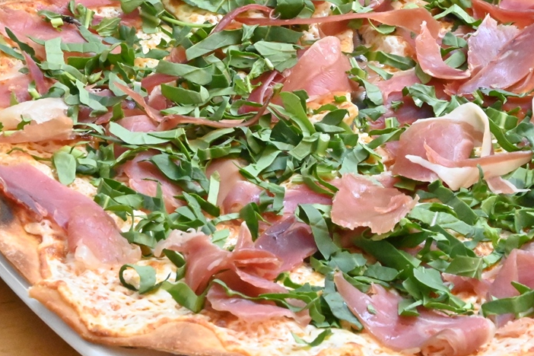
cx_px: 375
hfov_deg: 18.4
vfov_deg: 12.4
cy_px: 172
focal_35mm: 111
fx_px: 1644
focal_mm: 45
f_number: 20
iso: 16000
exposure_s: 1/160
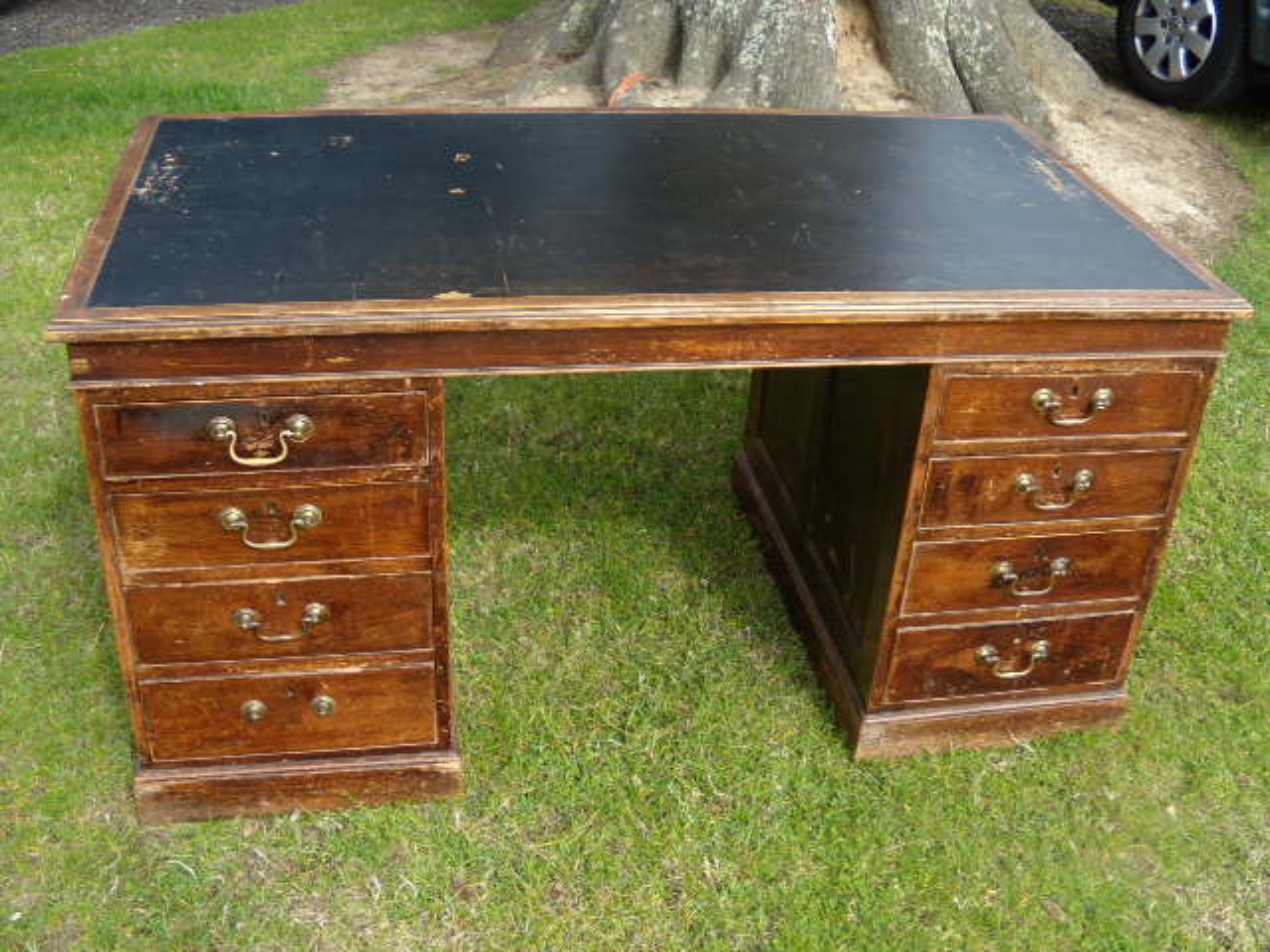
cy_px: 476
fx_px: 1321
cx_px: 635
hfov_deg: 51.4
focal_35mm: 36
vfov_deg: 39.7
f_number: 3.6
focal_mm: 6.4
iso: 80
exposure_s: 1/160
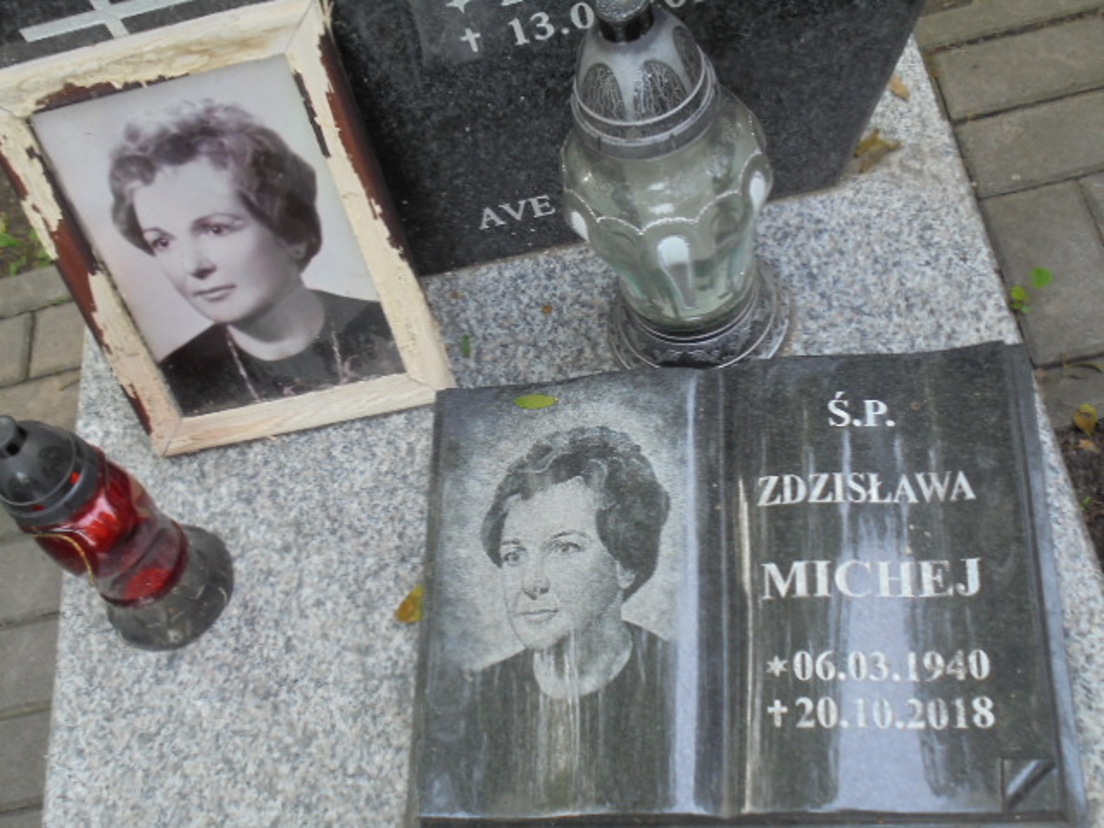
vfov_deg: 33.6
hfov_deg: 43.9
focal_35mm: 43
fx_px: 1371
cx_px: 552
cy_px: 414
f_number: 4.5
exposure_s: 1/30
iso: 160
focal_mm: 7.8
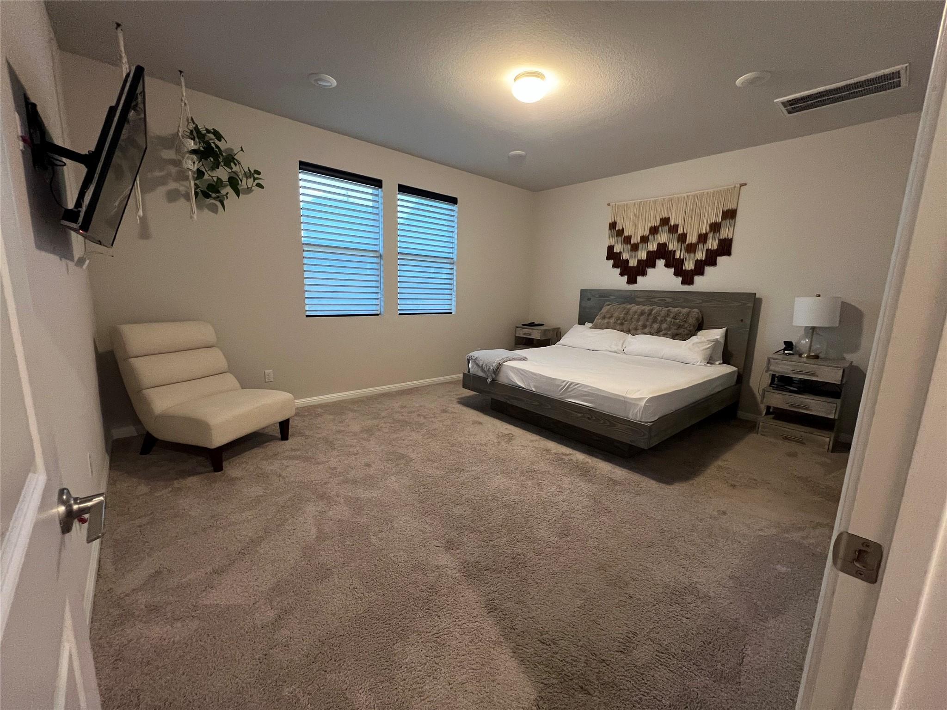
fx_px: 356
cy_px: 355
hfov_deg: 106.2
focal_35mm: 13
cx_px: 474
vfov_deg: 89.9
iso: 400
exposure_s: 1/60
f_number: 1.8
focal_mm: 1.57
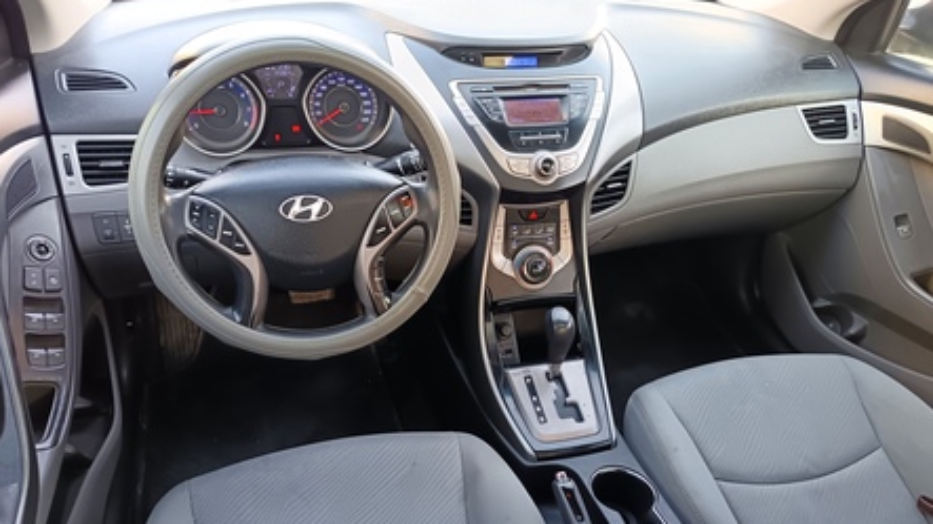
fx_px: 668
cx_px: 454
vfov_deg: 42.7
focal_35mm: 27
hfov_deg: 69.9
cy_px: 315
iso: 886
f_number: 1.75
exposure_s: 1/50
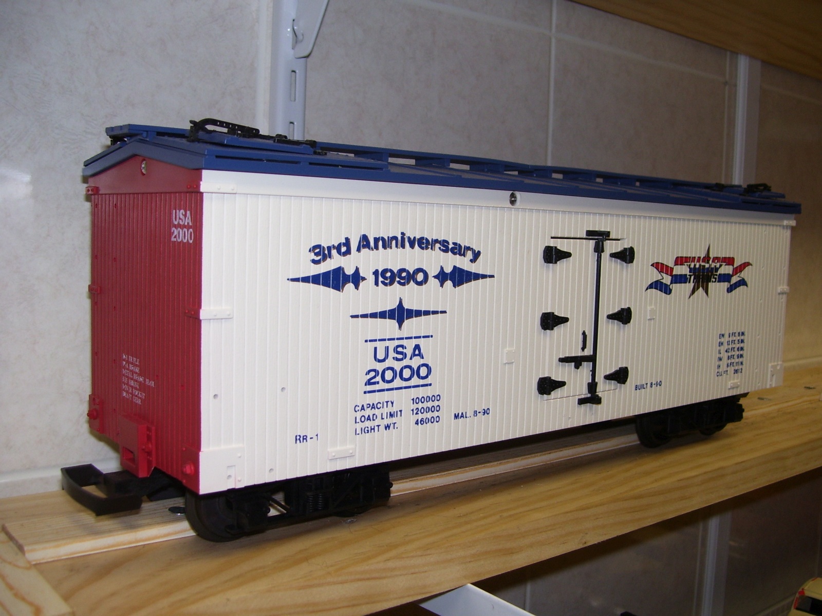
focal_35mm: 37
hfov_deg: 50.1
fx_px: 879
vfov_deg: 38.7
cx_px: 411
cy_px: 308
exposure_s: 1/60
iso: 80
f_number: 2.7
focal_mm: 6
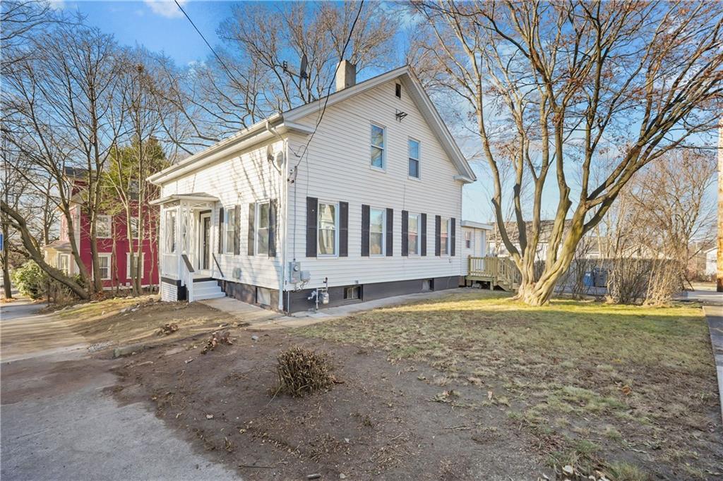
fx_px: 341
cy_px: 240
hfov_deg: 93.3
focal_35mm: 17
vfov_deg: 70.4
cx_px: 362
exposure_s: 1/100
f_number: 9
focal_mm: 11.4
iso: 400
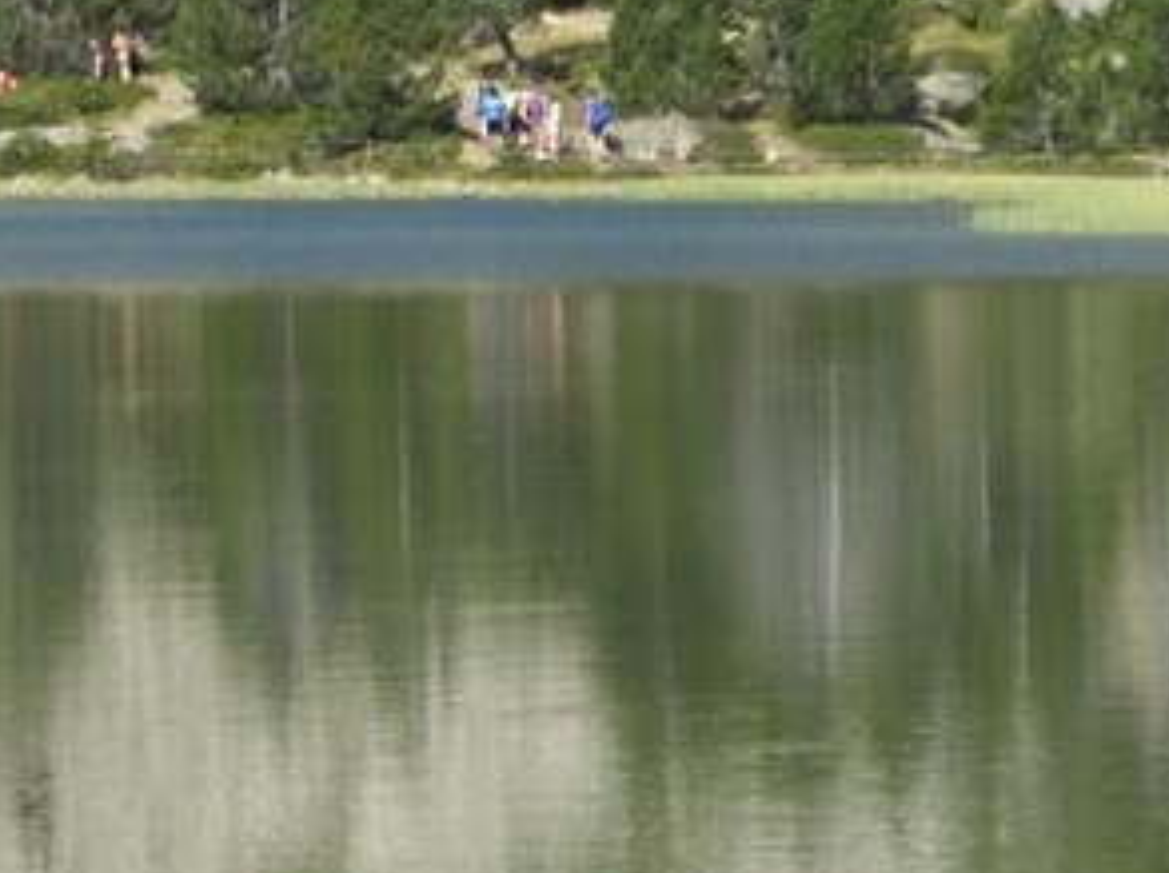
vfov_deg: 4.9
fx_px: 10119
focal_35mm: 300
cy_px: 749
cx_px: 3112
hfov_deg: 6.2
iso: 200
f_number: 13
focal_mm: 38
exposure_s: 1/250
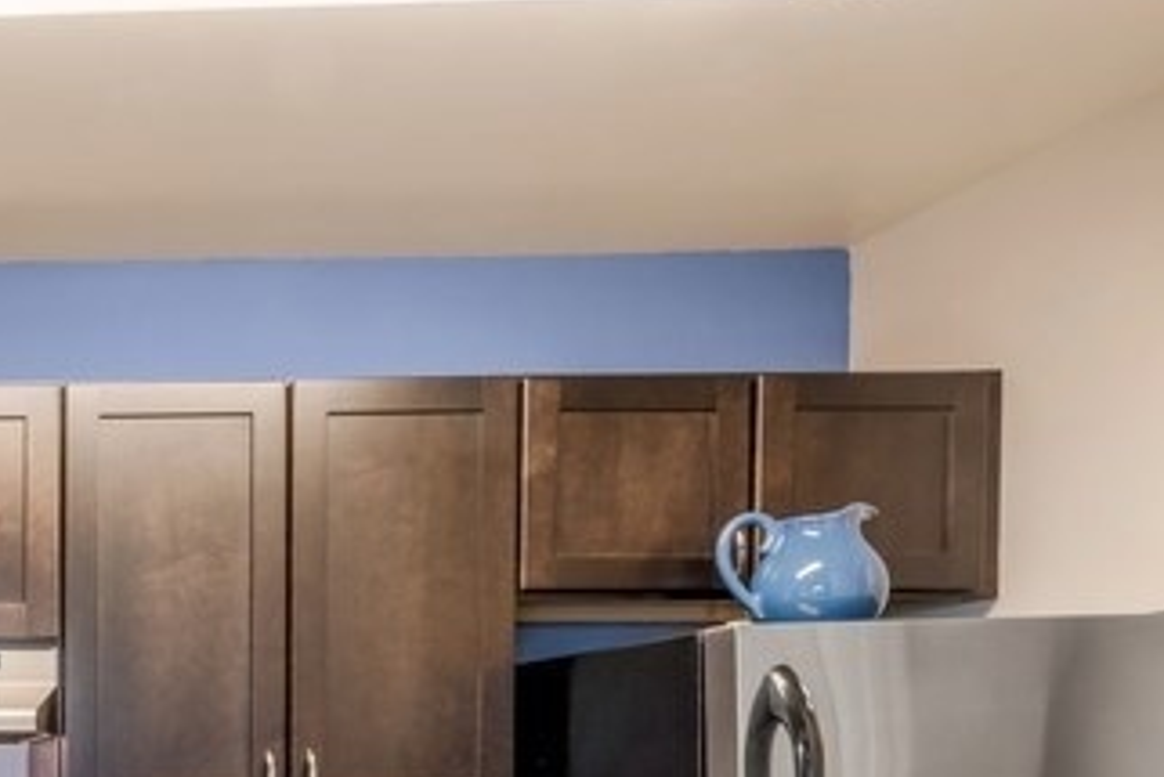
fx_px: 1262
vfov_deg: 31.6
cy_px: 777
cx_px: -249
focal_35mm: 39
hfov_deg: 37.1
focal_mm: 14
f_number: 10
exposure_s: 1/1.67
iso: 400
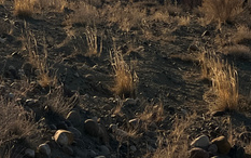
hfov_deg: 17.2
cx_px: 88
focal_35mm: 121
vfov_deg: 10.5
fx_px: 828
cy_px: -66
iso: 50
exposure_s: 1/14286
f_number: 1.5
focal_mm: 5.7
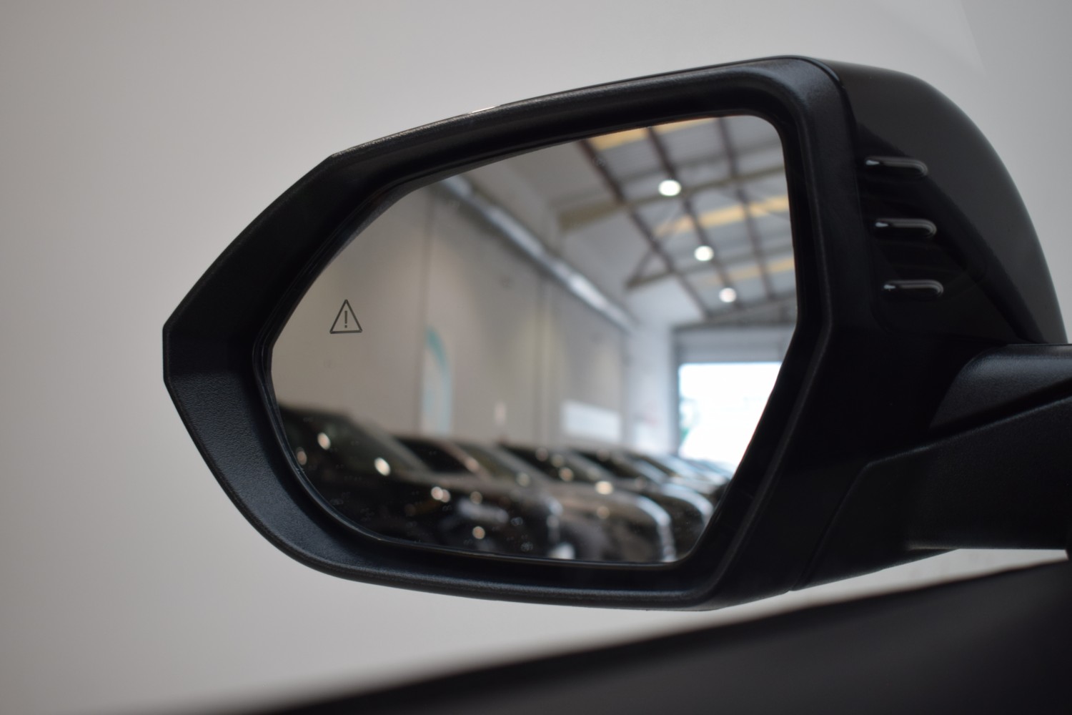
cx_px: 536
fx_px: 1519
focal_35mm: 51
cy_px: 358
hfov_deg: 38.9
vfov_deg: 26.5
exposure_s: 1/80
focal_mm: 34
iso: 400
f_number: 4.5
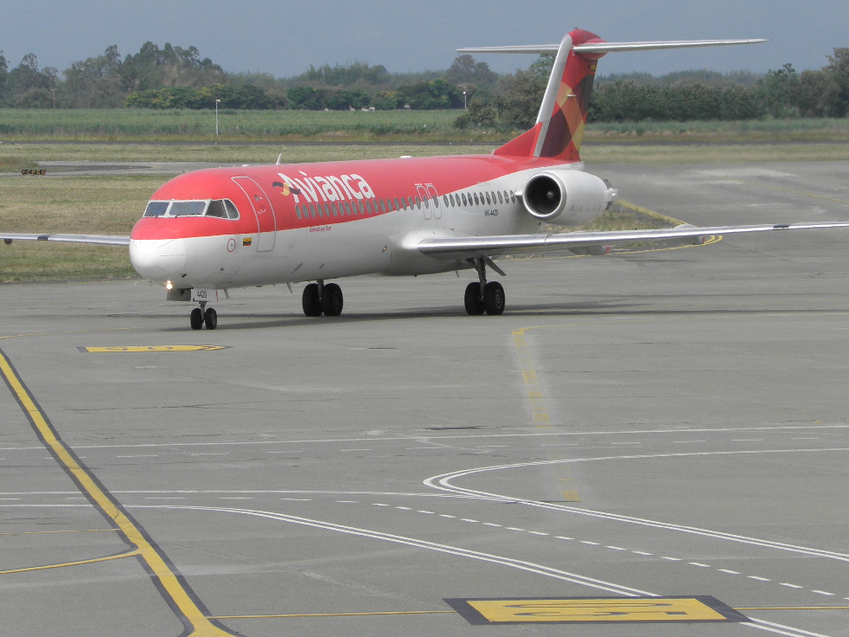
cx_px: 429
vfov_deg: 4.8
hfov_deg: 6.4
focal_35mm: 309
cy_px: 235
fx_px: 7577
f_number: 5.6
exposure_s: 1/320
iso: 64
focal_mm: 42.26
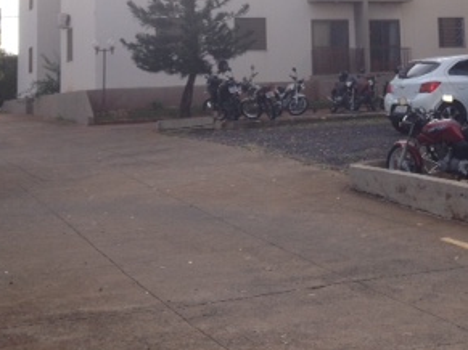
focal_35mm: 77
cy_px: -8
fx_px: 1041
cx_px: 394
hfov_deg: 24.8
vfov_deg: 18.6
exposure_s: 1/460
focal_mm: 4.28
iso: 50
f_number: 2.4
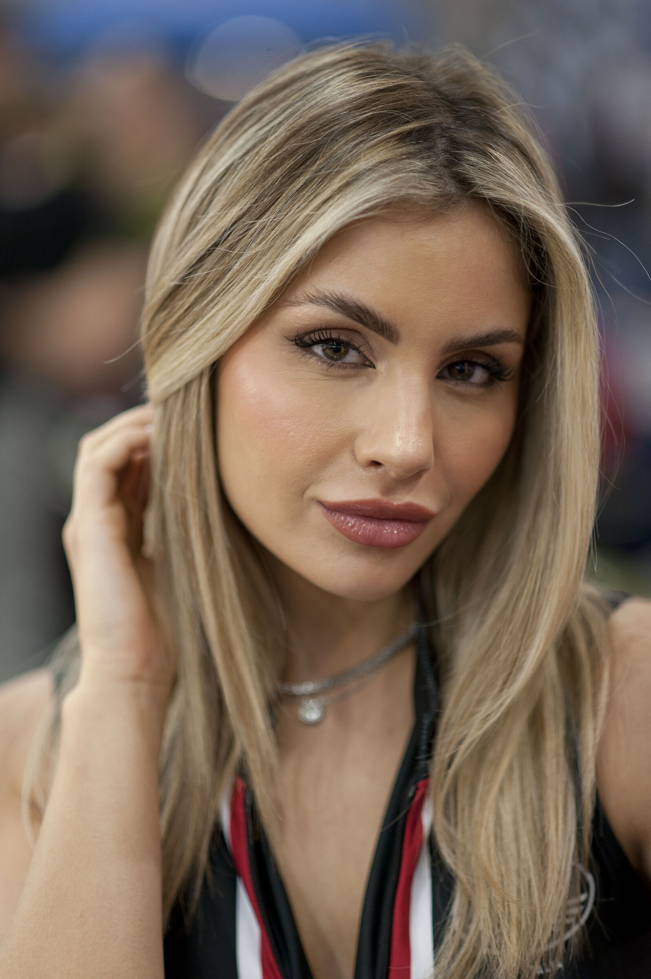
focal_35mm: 105
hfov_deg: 13.0
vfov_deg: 19.5
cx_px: 326
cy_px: 490
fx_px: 2852
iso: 800
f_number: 2
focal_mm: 105
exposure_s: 1/250
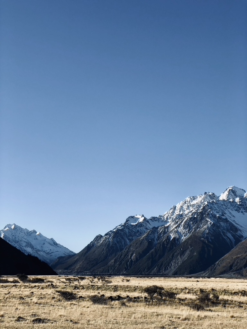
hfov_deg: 25.7
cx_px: 124
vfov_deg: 33.8
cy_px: 164
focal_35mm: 57
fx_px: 542
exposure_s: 1/657
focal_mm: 6.6
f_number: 2.8
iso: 20
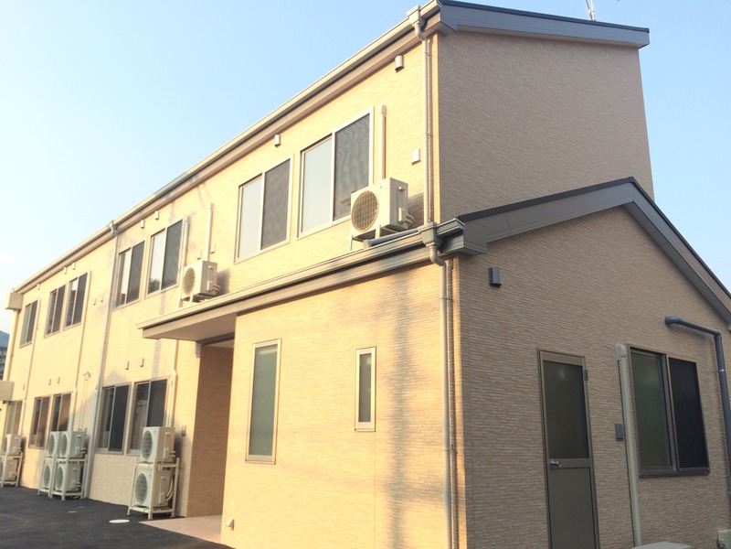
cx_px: 366
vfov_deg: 48.2
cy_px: 274
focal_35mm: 29
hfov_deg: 61.7
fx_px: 612
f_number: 2.2
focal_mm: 4.15
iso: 32
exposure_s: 1/488
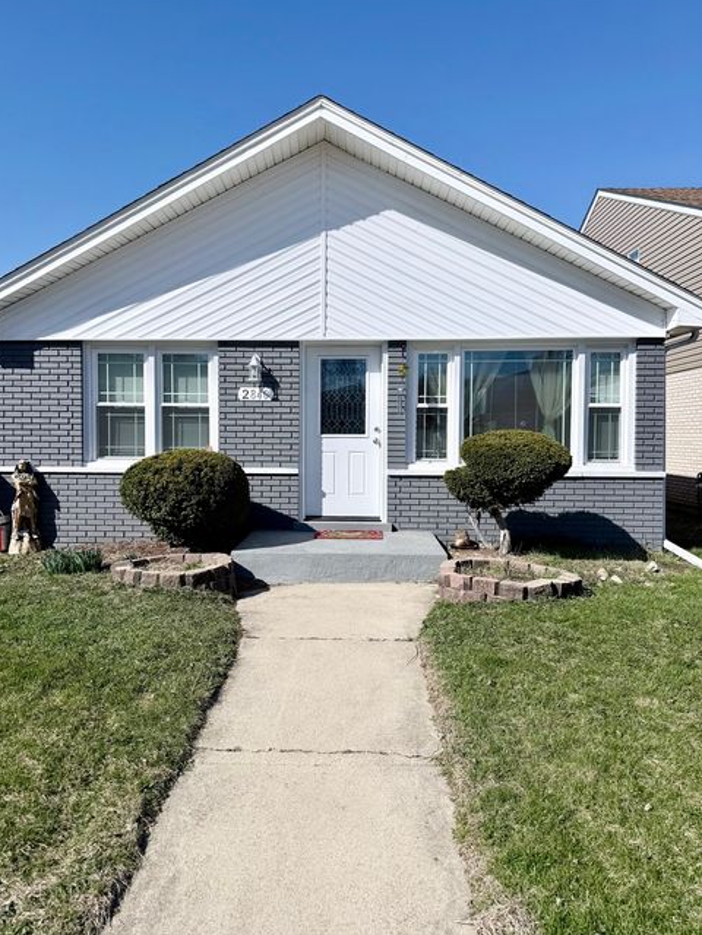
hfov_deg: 54.9
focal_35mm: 25
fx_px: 676
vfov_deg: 69.4
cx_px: 338
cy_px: 454
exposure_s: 1/10309
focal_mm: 6.76
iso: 80
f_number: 1.78
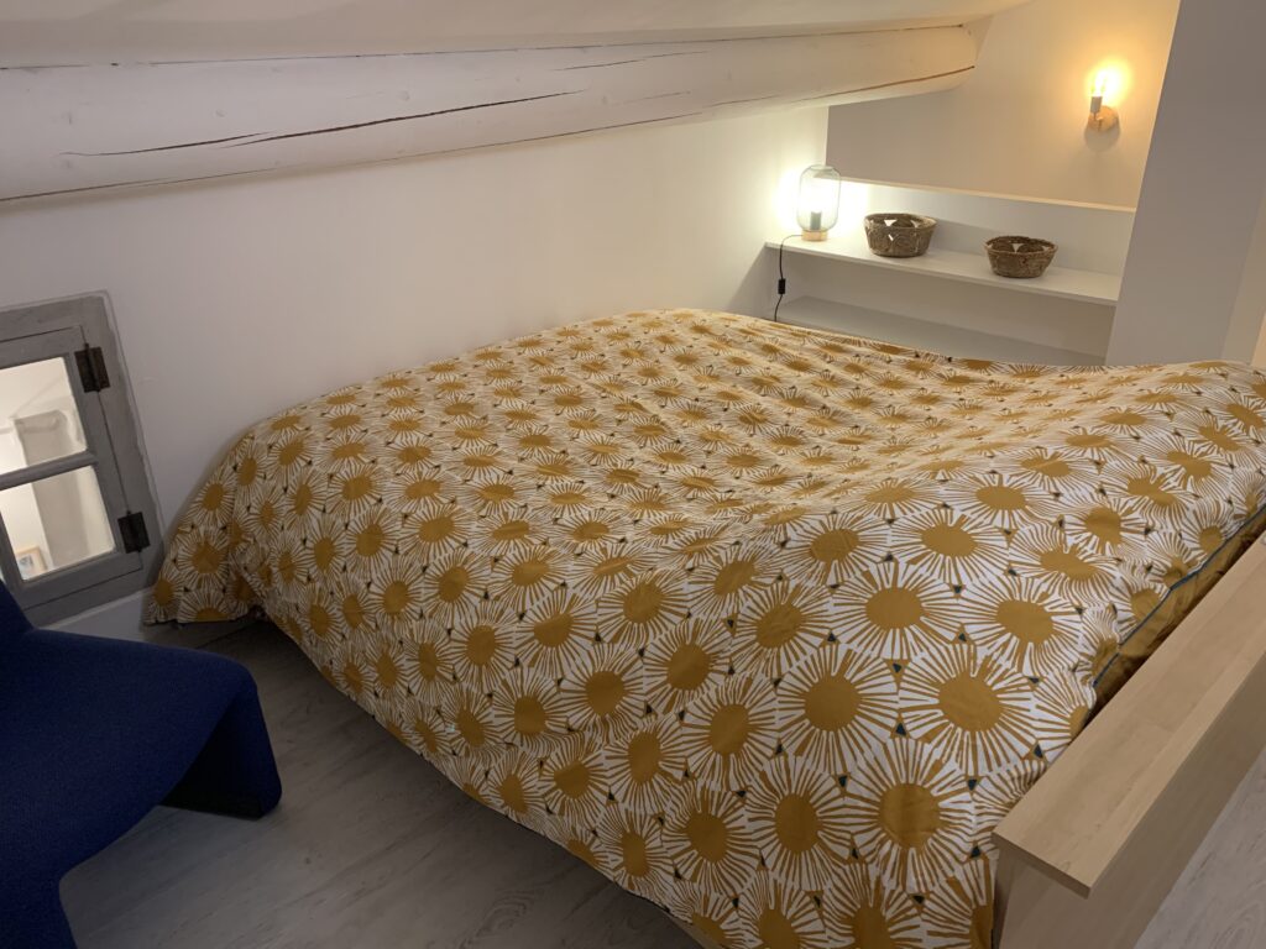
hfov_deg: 67.3
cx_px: 633
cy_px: 474
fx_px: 951
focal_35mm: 26
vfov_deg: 53.1
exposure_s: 1/60
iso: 320
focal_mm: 4.25
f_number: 1.8
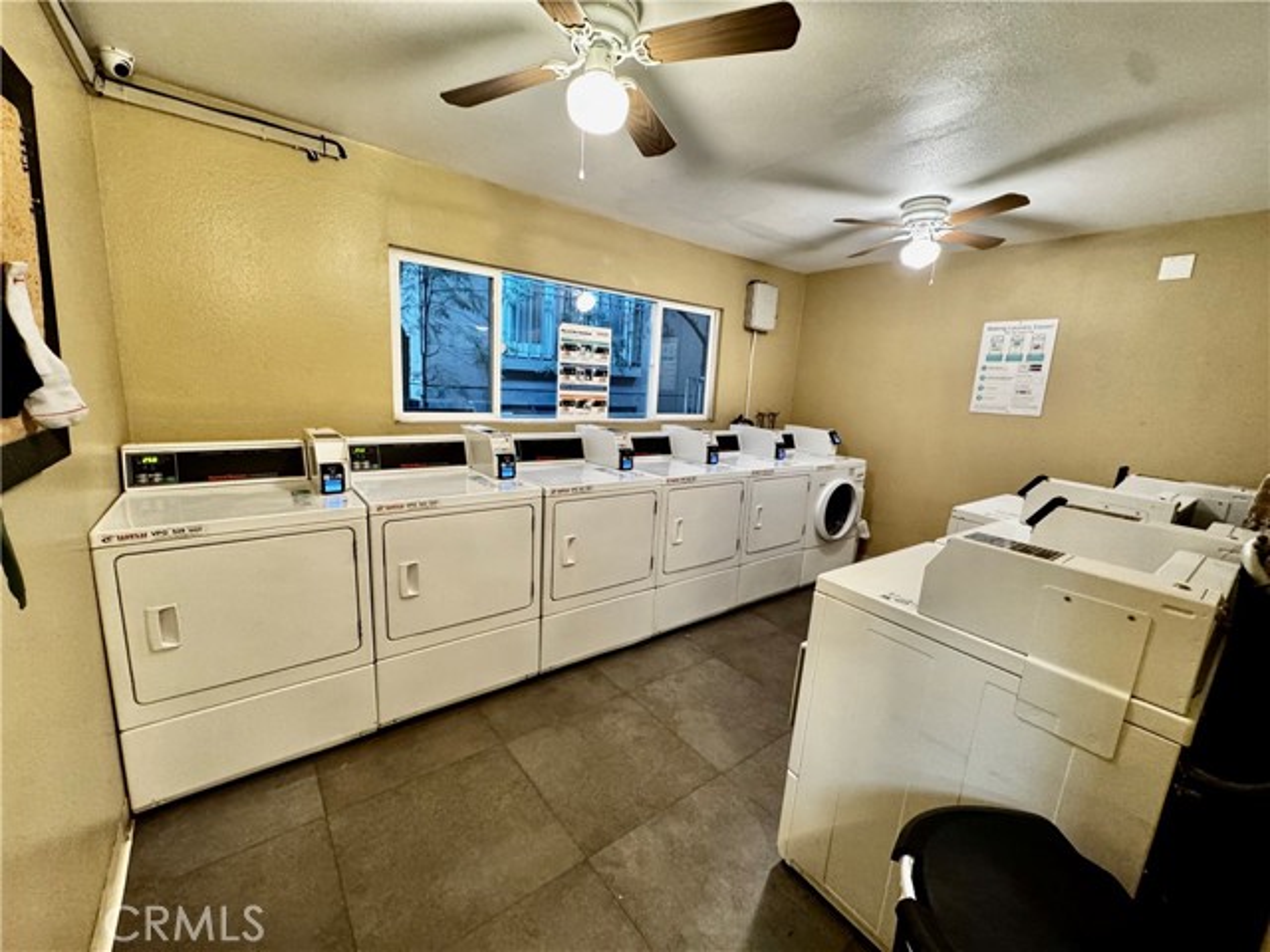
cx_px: 635
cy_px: 476
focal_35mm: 14
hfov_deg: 102.1
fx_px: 514
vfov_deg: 85.7
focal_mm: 2.22
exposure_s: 1/60
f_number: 2.2
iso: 500
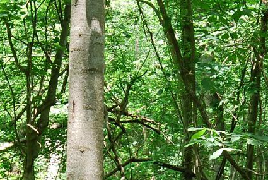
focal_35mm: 130
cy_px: 190
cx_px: 132
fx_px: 969
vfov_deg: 10.5
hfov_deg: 15.7
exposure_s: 1/60
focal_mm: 18
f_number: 5.6
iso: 200
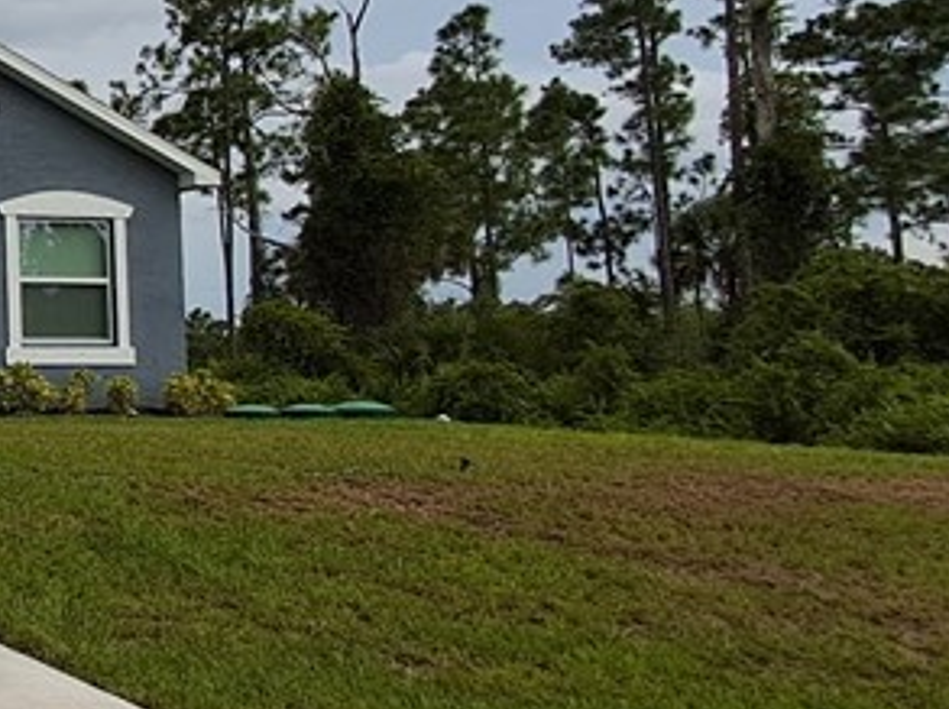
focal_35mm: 56
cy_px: 246
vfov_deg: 25.9
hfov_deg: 25.7
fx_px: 1533
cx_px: -473
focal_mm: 1.64
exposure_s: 1/370
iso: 40
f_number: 2.2
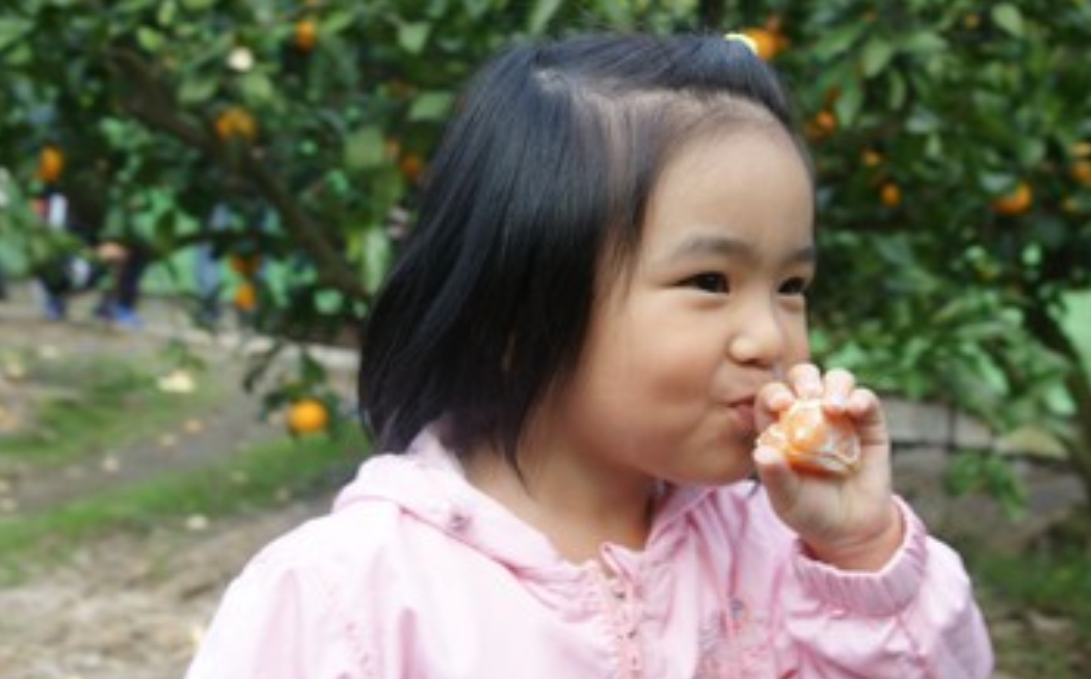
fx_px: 1456
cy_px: 338
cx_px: 592
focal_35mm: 49
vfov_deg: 26.3
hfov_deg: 41.1
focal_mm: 28
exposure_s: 1/60
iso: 200
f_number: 6.3
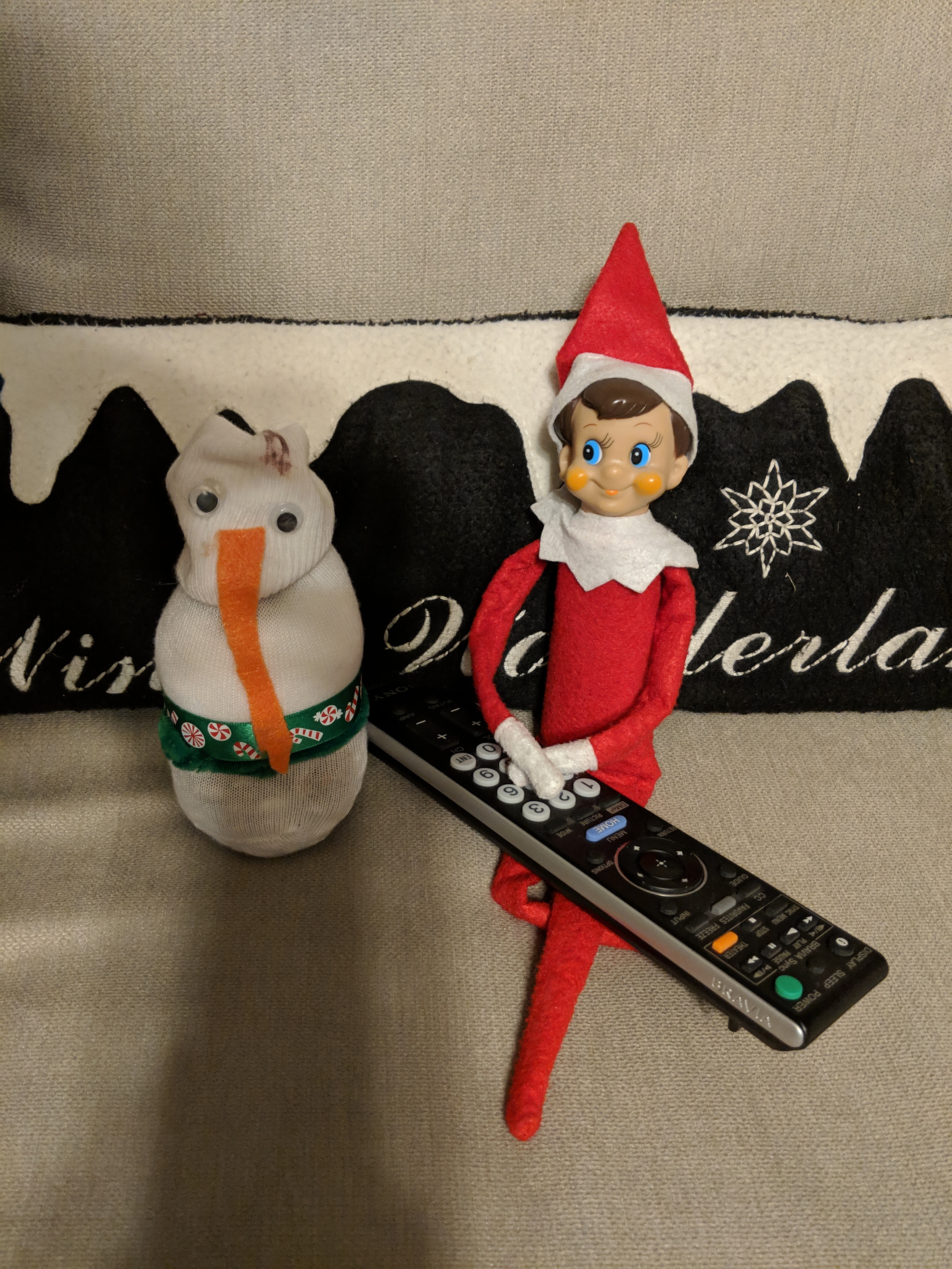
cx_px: 476
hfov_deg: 51.4
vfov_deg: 65.3
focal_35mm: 27
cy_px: 634
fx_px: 990
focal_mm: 4.44
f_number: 1.8
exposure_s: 1/30
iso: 584
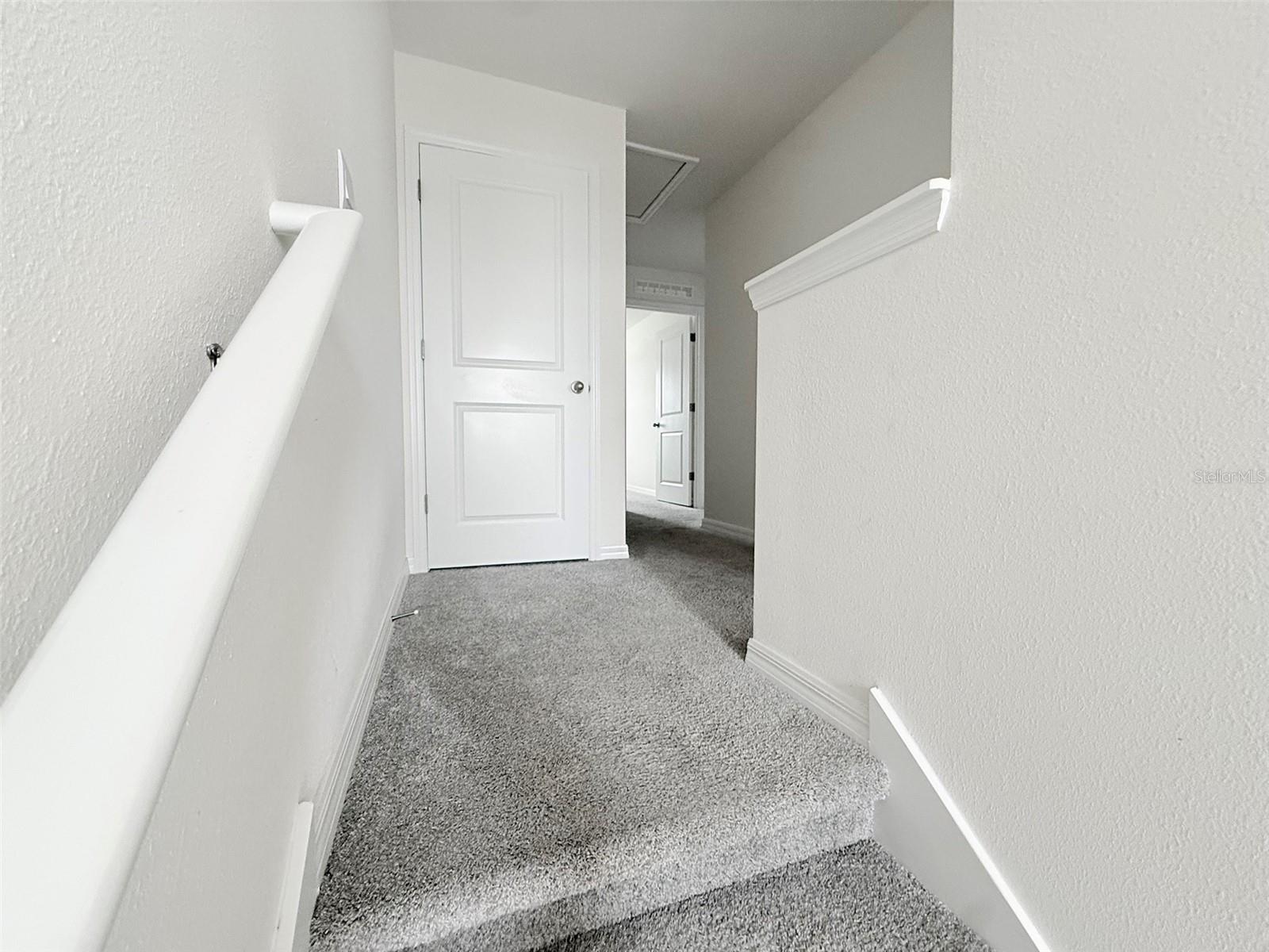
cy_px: 476
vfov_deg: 85.7
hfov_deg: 102.1
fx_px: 513
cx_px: 634
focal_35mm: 14
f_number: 2.2
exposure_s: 1/62
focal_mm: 2.22
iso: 320
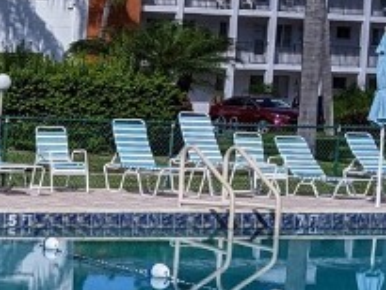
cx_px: -160
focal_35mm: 135
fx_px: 1506
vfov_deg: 11.0
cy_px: 232
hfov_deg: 13.9
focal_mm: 4.44
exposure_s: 1/7812
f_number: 1.8
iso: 81
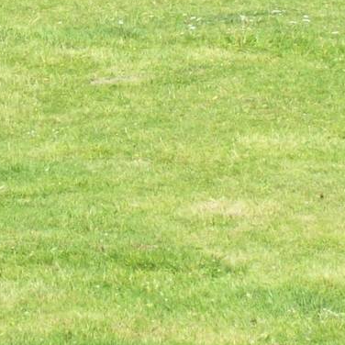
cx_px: 44
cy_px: -100
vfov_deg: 4.3
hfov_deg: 4.3
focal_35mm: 406
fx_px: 4578
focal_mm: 18
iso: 80
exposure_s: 1/265
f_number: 4.8
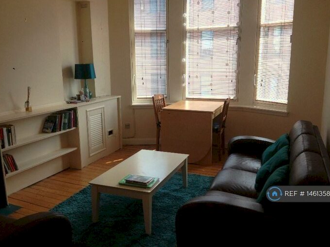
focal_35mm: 36
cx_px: 162
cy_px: 123
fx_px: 343
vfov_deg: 39.6
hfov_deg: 51.4
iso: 64
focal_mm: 4.28
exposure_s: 1/120
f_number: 2.4
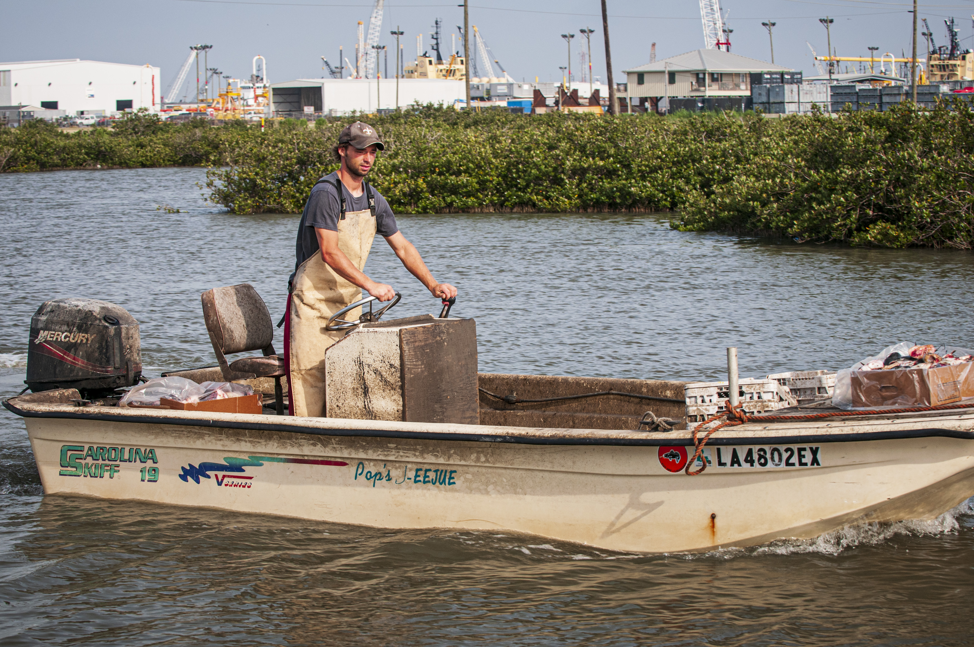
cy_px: 324
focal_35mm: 105
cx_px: 487
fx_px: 2837
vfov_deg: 13.0
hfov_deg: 19.5
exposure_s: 1/200
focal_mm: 70
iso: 200
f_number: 7.1
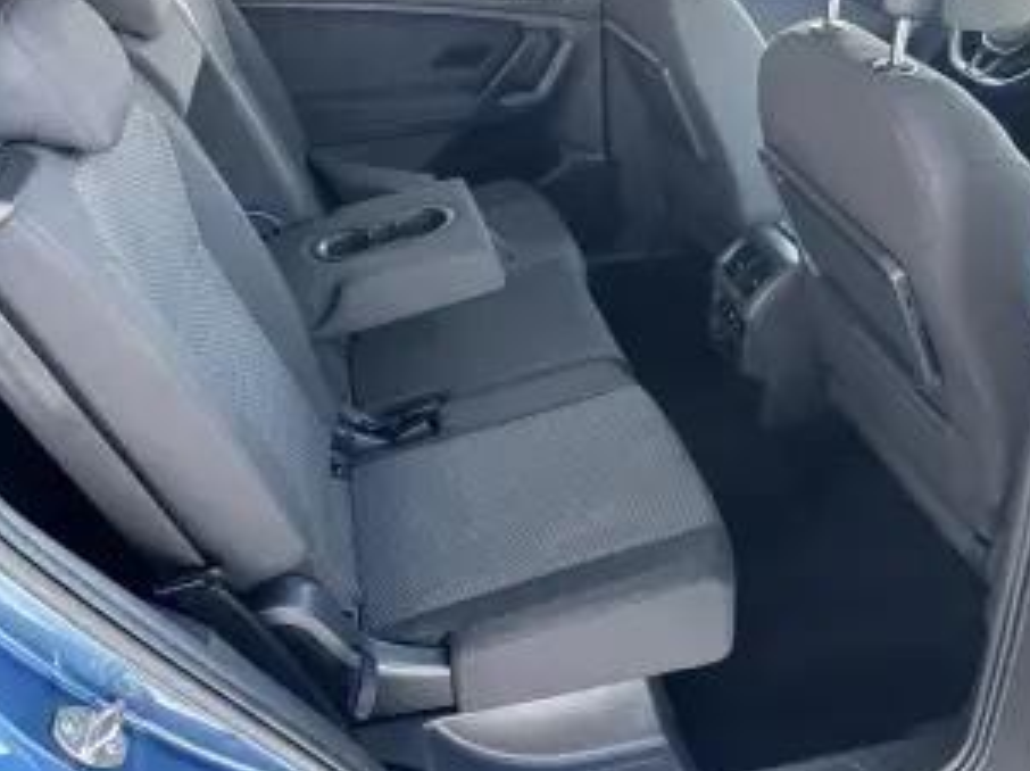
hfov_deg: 58.4
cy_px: 328
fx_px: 922
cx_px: 518
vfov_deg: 45.2
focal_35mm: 31
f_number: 1.6
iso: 200
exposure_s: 1/60
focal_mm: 5.96
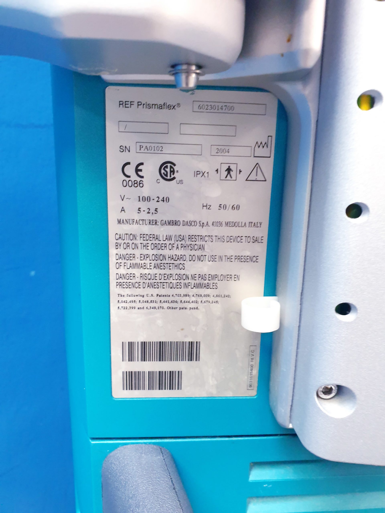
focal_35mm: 26
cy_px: 256
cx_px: 192
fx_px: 386
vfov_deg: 67.3
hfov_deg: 53.1
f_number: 2.4
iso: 320
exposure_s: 1/25
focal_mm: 4.3
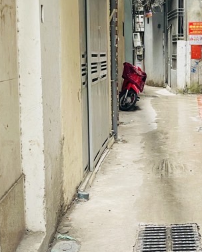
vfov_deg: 28.7
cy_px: 122
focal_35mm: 66
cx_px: 189
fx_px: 493
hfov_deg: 22.5
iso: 125
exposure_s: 1/78
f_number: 1.6
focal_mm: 5.1
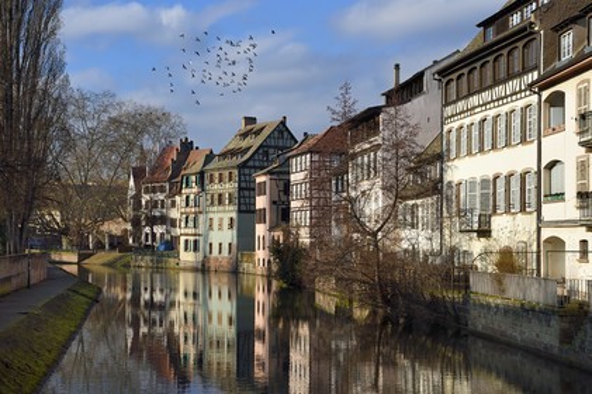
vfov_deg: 19.4
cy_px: 197
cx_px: 296
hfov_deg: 28.9
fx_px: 1150
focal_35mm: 70
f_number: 7.1
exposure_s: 1/640
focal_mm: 70
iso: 200
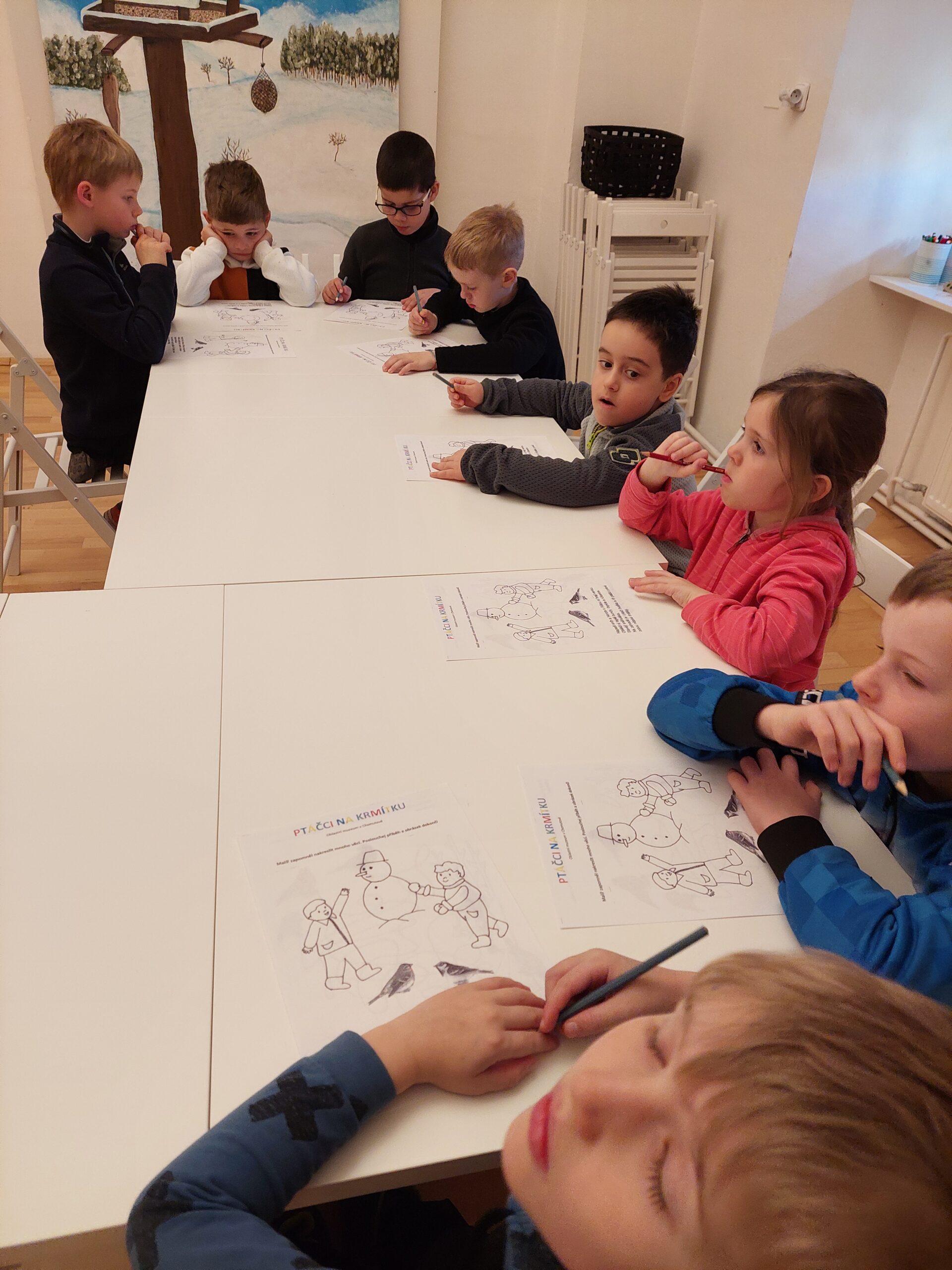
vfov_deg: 71.6
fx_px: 880
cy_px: 635
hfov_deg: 56.8
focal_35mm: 24
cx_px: 476
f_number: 1.8
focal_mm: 5.23
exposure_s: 1/50
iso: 400
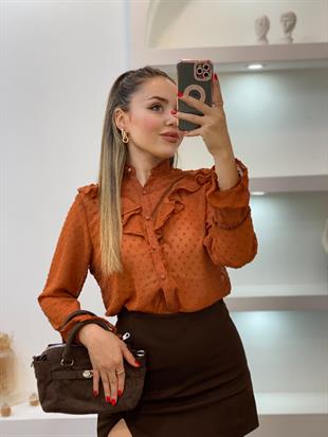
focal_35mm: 52
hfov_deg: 28.0
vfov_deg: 36.8
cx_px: 164
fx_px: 657
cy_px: 218
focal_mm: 6
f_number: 2
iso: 100
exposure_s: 1/100
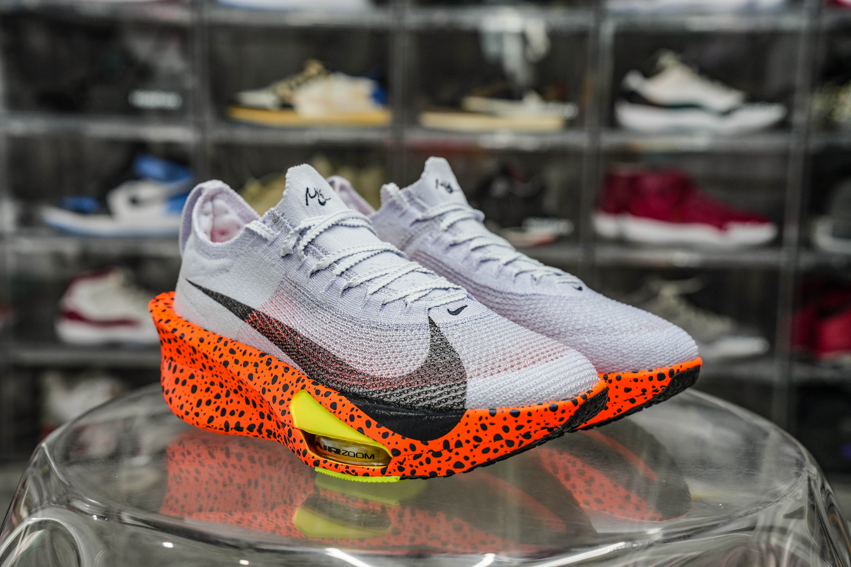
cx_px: 426
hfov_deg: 39.6
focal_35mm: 50
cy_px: 284
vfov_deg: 27.0
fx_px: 1182
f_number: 5
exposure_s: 1/60
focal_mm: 50
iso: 400
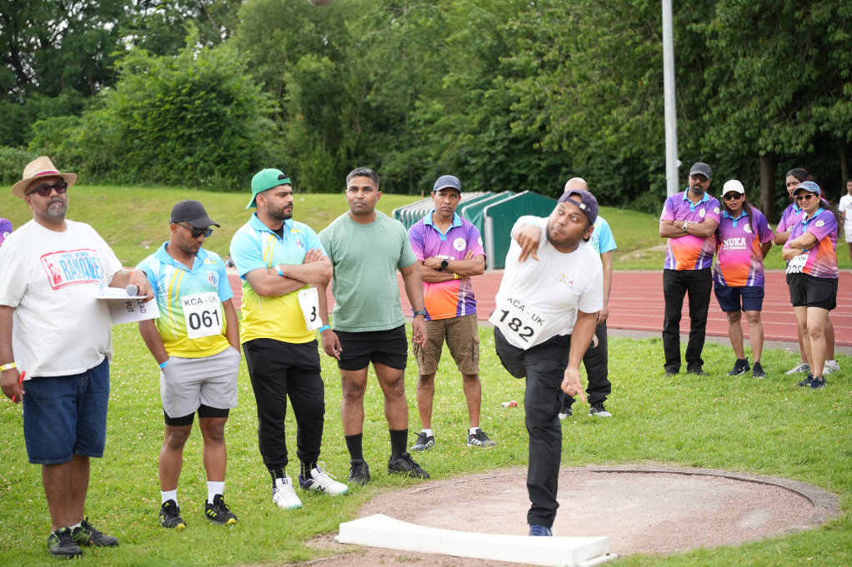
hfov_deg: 28.8
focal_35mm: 70
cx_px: 426
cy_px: 284
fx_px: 1656
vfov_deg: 19.5
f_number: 2.8
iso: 250
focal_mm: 70
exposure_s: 1/800
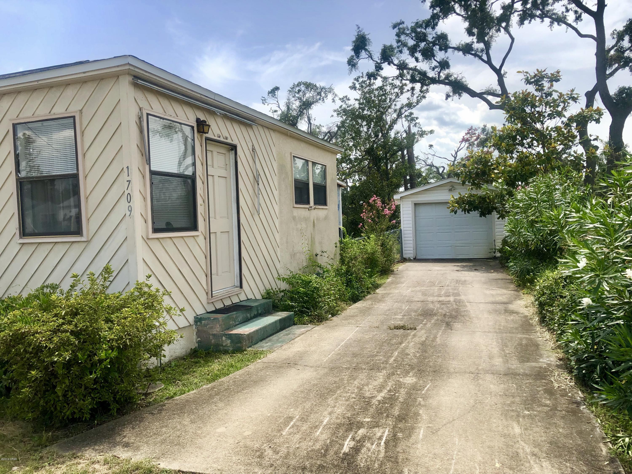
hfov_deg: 63.4
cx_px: 316
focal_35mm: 28
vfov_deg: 49.7
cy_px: 237
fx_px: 511
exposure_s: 1/1675
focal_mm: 3.99
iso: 20
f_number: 1.8
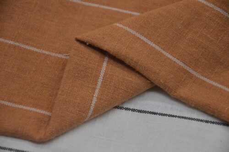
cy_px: 76
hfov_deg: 13.1
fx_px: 1000
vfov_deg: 8.7
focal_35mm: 158
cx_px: 114
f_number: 5.6
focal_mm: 105
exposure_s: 1/8000
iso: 5000
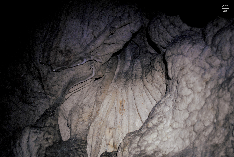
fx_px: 215
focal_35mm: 33
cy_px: 78
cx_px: 117
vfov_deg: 40.1
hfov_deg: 57.2
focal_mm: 22
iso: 1000
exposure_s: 1/30
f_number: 3.8
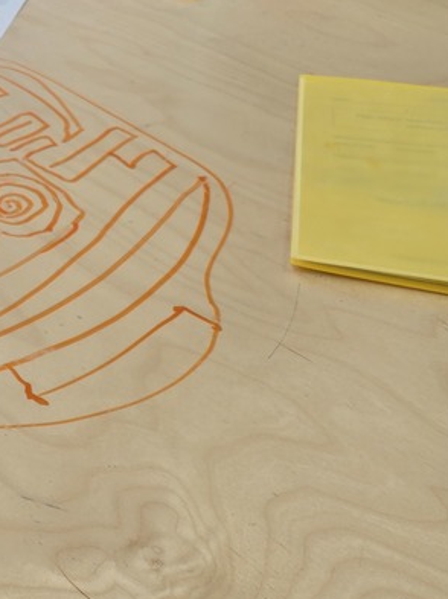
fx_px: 1037
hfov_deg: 22.0
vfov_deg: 32.0
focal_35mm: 60
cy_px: 216
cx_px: -128
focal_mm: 6.3
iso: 20
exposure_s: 1/120
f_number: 1.7
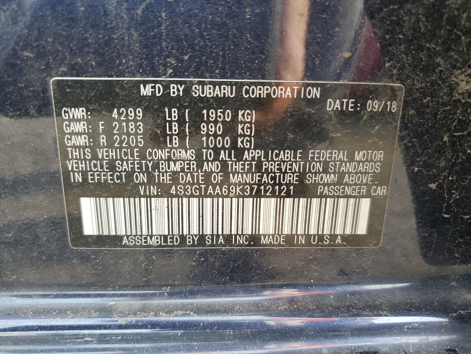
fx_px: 354
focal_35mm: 26
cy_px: 177
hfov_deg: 67.3
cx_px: 236
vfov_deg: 53.1
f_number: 1.5
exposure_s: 1/100
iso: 55
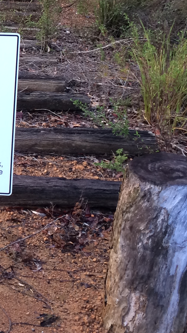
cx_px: -146
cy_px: 56
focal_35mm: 84
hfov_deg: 13.1
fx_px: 741
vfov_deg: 24.8
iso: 32
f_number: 2.2
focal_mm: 4.12
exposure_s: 1/40
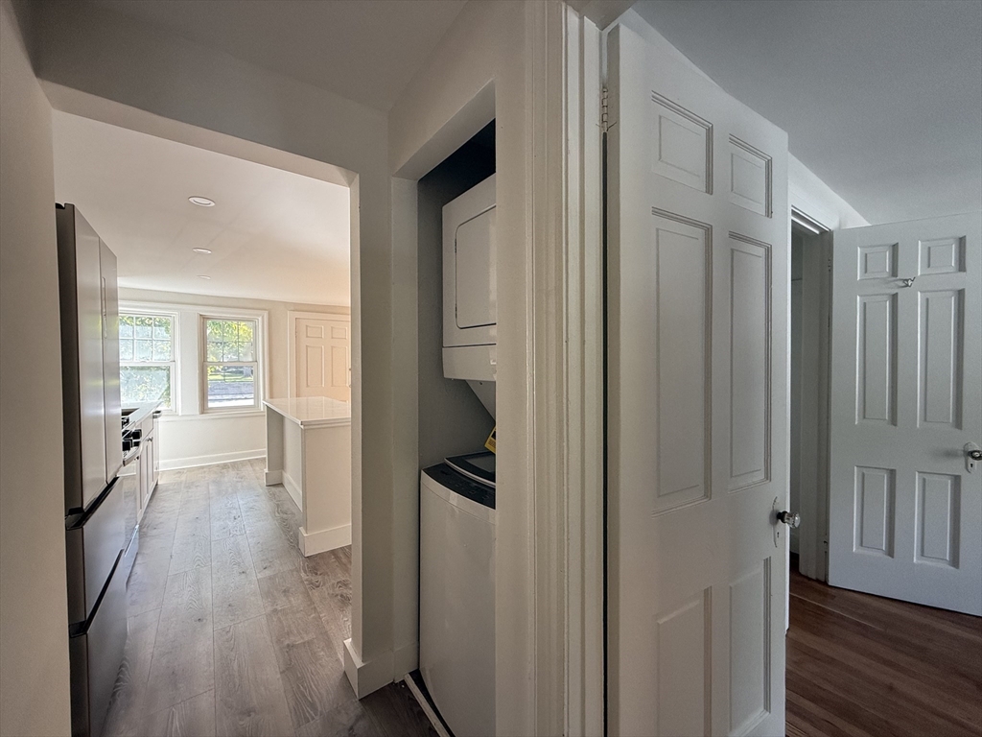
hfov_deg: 102.1
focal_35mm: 14
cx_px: 491
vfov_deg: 85.7
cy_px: 368
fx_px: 397
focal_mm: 2.22
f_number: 2.2
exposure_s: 1/99
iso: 200
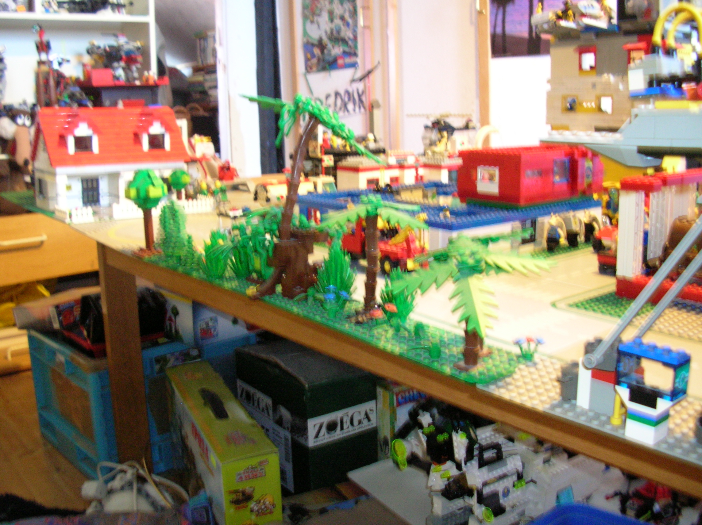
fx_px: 709
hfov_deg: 52.7
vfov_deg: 40.6
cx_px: 351
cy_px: 262
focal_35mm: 35
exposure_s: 1/1.2
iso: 200
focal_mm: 5.8
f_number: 2.8
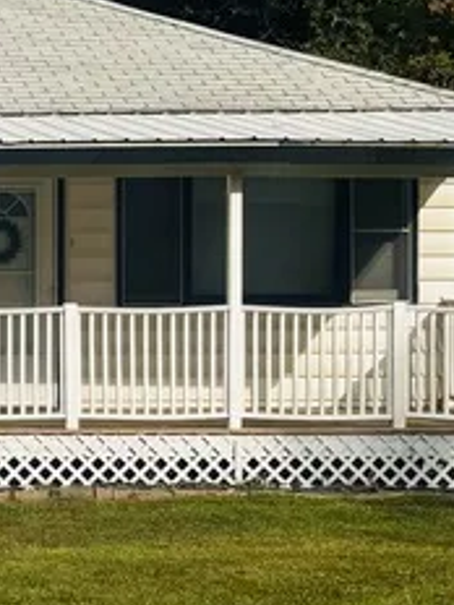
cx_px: -501
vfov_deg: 16.3
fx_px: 2116
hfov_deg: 11.0
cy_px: 331
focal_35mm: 121
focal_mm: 5.96
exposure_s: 1/3106
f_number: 1.6
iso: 50
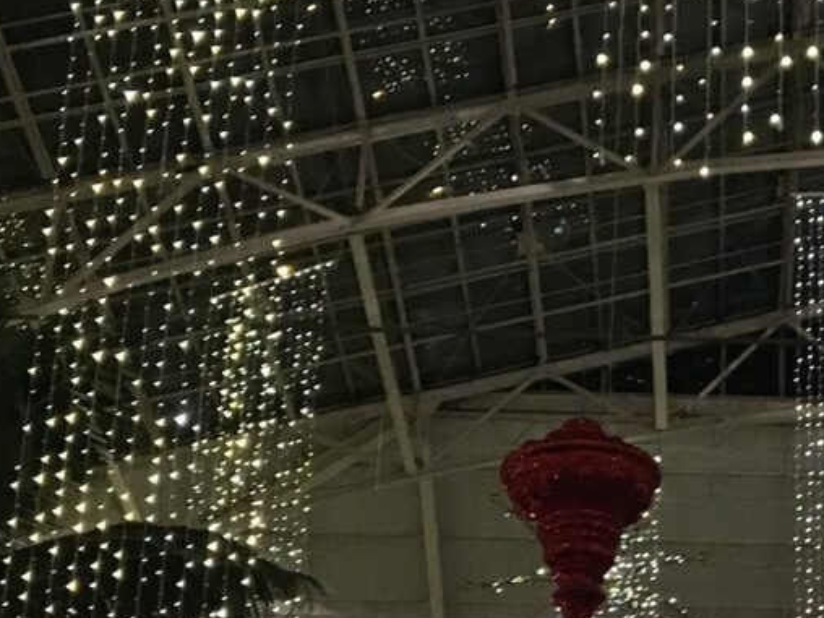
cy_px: 626
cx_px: 975
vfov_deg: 12.5
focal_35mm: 117
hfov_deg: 16.2
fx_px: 2785
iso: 200
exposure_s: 1/15
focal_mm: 4.15
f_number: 2.2
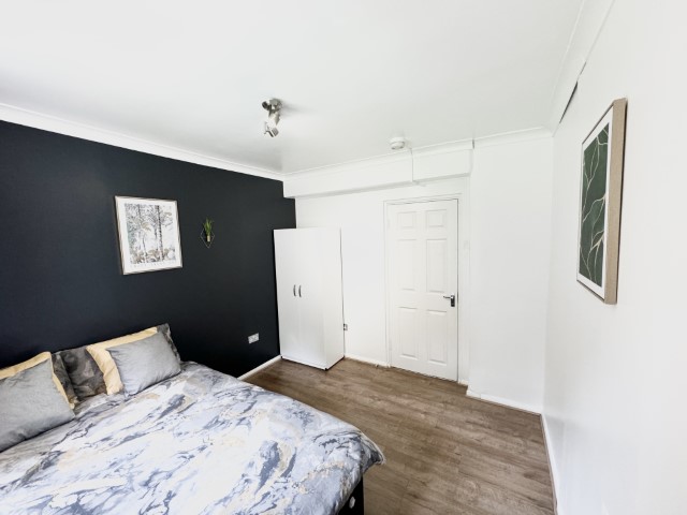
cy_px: 258
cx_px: 344
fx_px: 278
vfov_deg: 85.7
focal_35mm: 14
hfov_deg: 102.1
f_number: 2.2
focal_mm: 2.22
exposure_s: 1/99
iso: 320
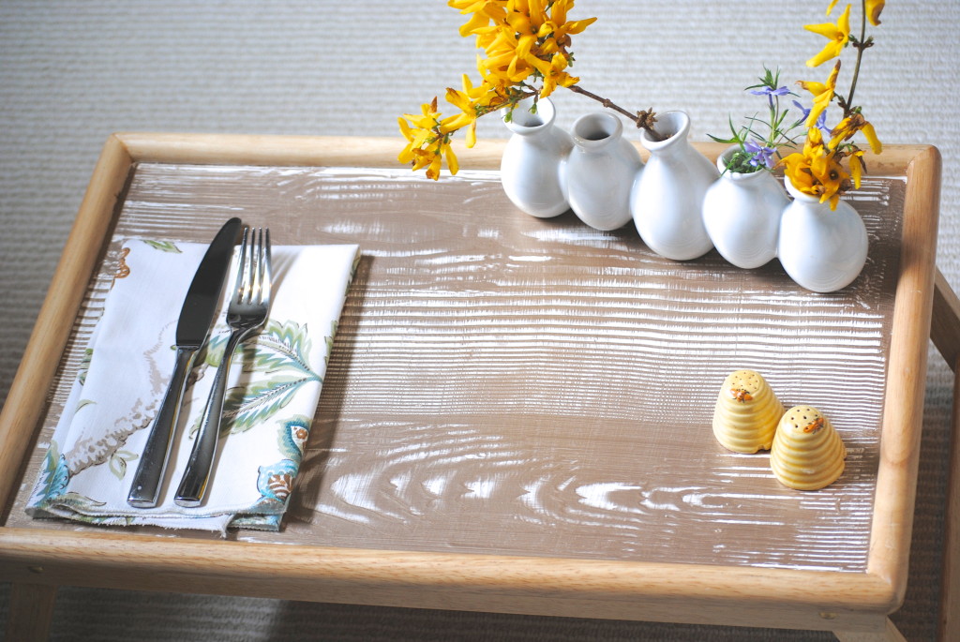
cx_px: 480
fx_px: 2202
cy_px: 321
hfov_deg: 24.6
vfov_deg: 16.6
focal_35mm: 82
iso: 200
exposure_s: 1/30
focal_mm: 55
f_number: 4
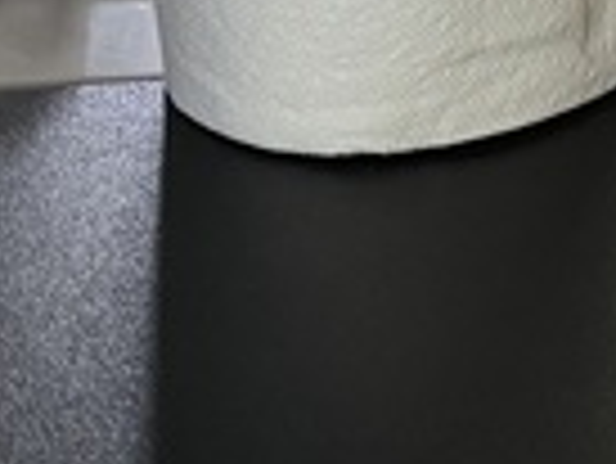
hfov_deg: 10.2
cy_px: -225
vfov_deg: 8.3
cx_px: 1308
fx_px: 3117
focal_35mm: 175
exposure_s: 1/60
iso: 500
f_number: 1.78
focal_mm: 6.76
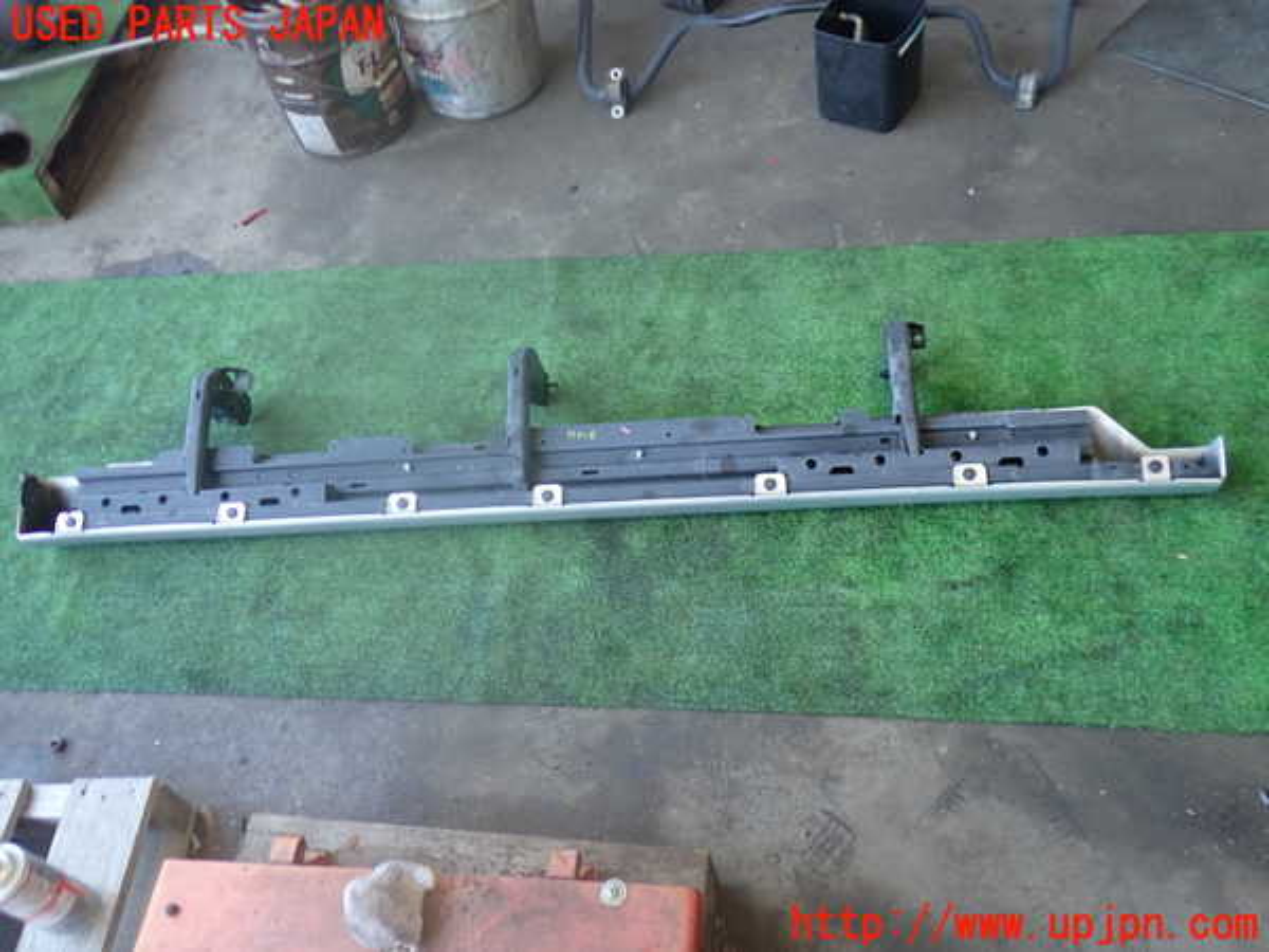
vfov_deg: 46.8
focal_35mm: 30
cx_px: 634
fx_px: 1100
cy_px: 476
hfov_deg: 60.0
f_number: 2.3
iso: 200
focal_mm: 5.4
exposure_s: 1/60
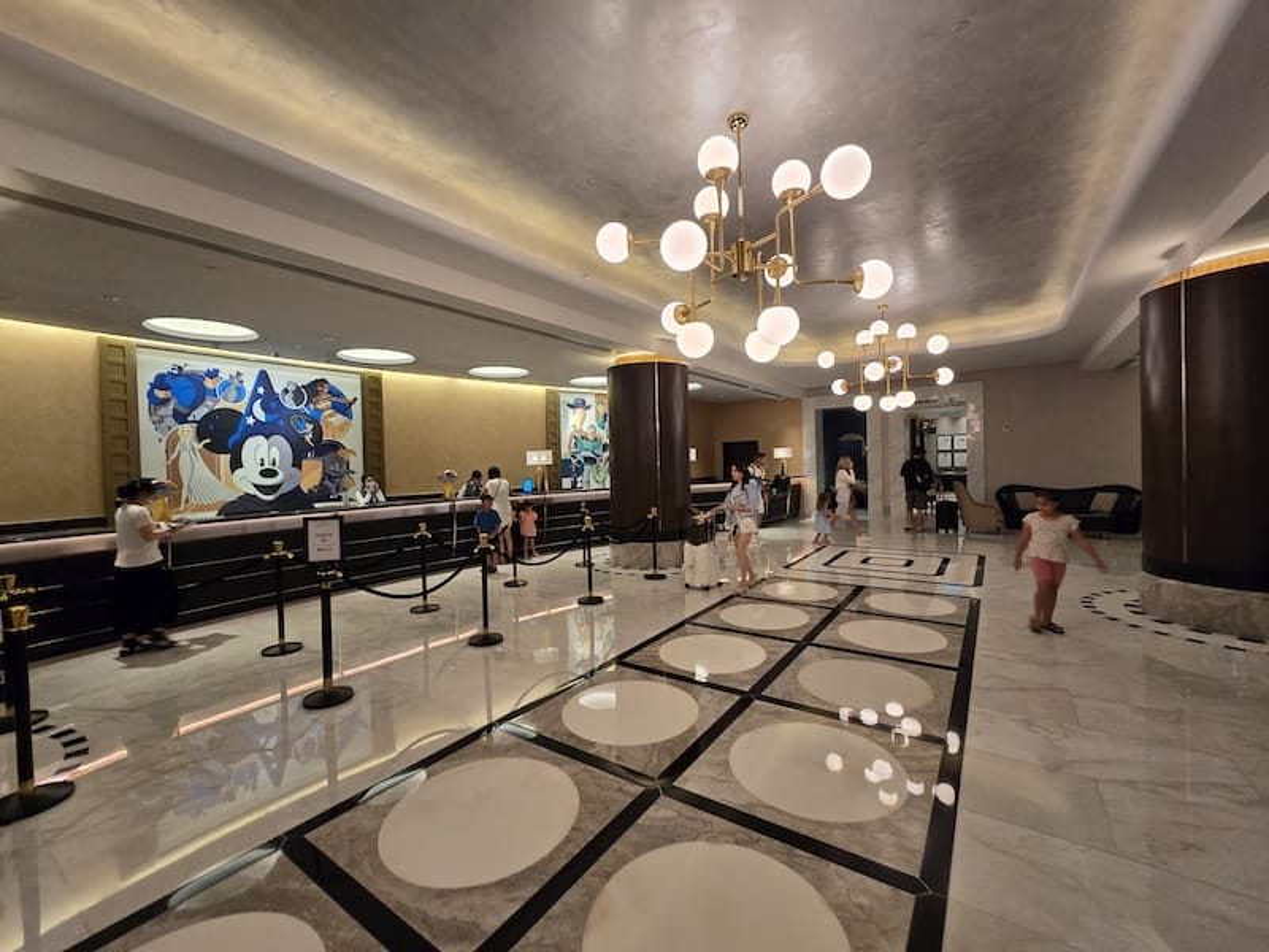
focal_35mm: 13
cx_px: 634
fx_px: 477
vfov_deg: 89.9
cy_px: 476
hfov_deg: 106.2
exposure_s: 1/50
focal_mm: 2.2
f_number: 2.2
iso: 125
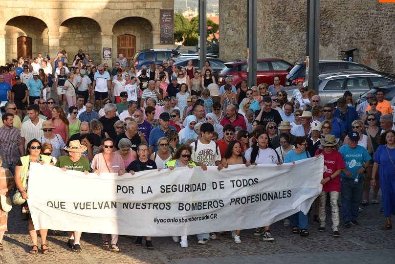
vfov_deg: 11.7
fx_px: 1285
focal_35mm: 117
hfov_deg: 17.5
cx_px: 190
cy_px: 119
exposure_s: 1/160
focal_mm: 70
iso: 100
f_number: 5
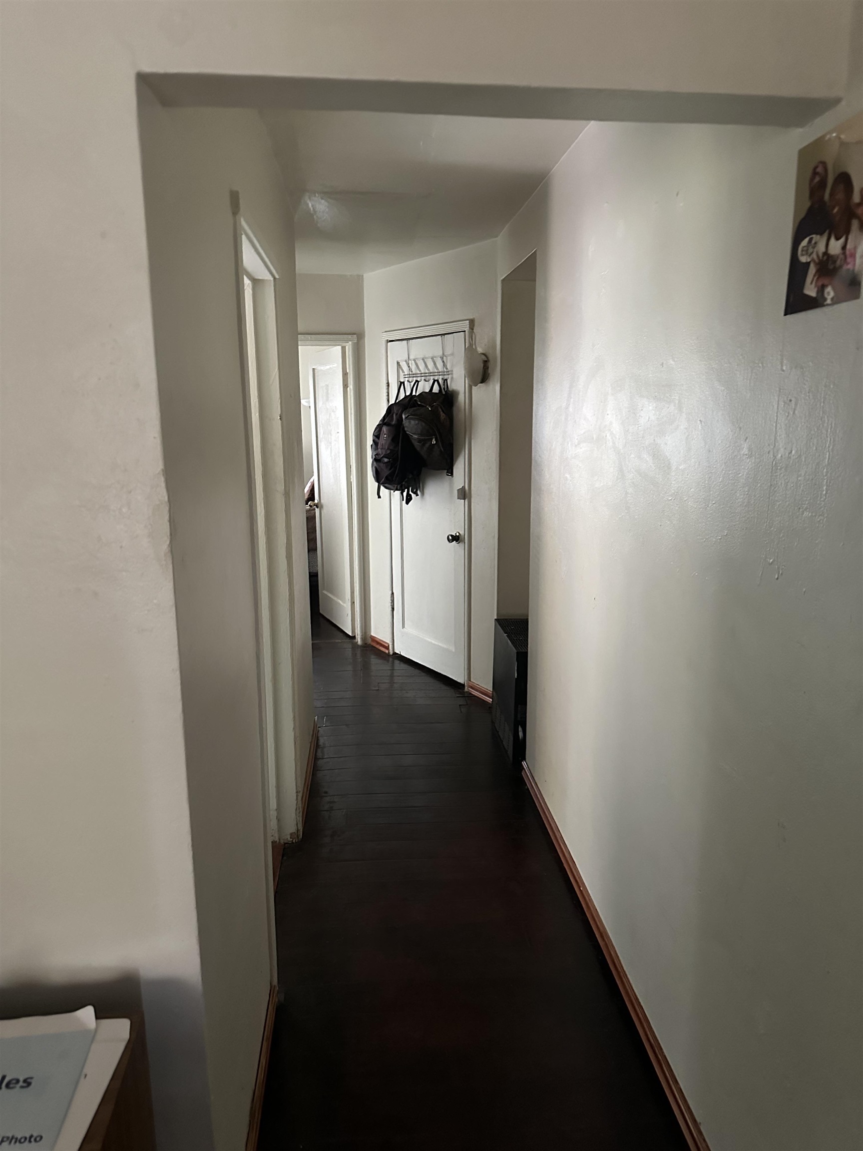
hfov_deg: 56.8
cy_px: 576
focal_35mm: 24
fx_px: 798
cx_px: 432
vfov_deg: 71.6
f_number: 1.78
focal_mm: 6.86
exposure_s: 1/40
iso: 1000
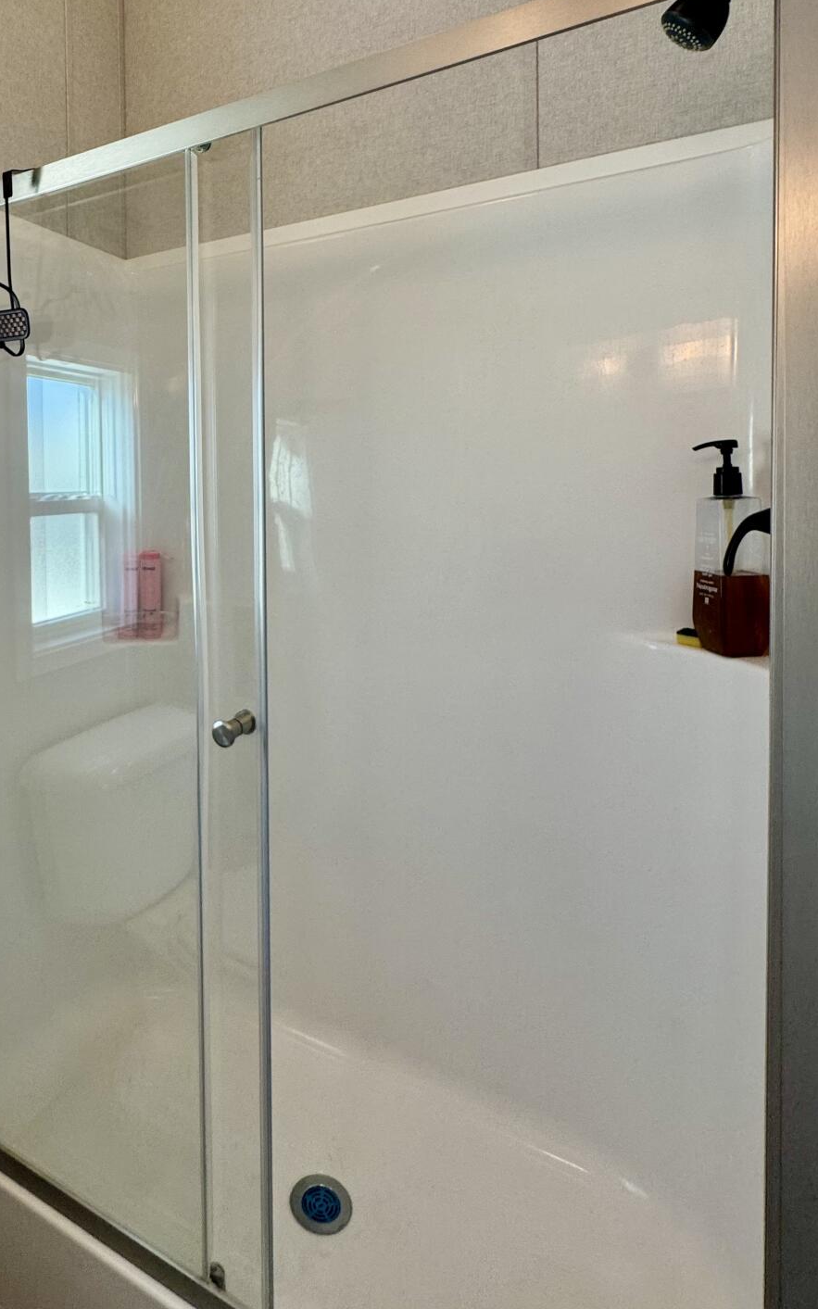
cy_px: 501
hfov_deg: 54.4
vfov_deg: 80.9
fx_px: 749
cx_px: 196
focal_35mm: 21
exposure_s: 1/120
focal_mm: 2.22
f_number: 2.2
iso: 160
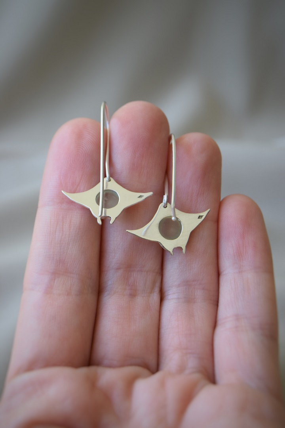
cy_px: 214
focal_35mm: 82
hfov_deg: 16.6
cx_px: 142
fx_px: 980
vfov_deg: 24.6
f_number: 7.1
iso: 400
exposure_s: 1/125
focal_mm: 55
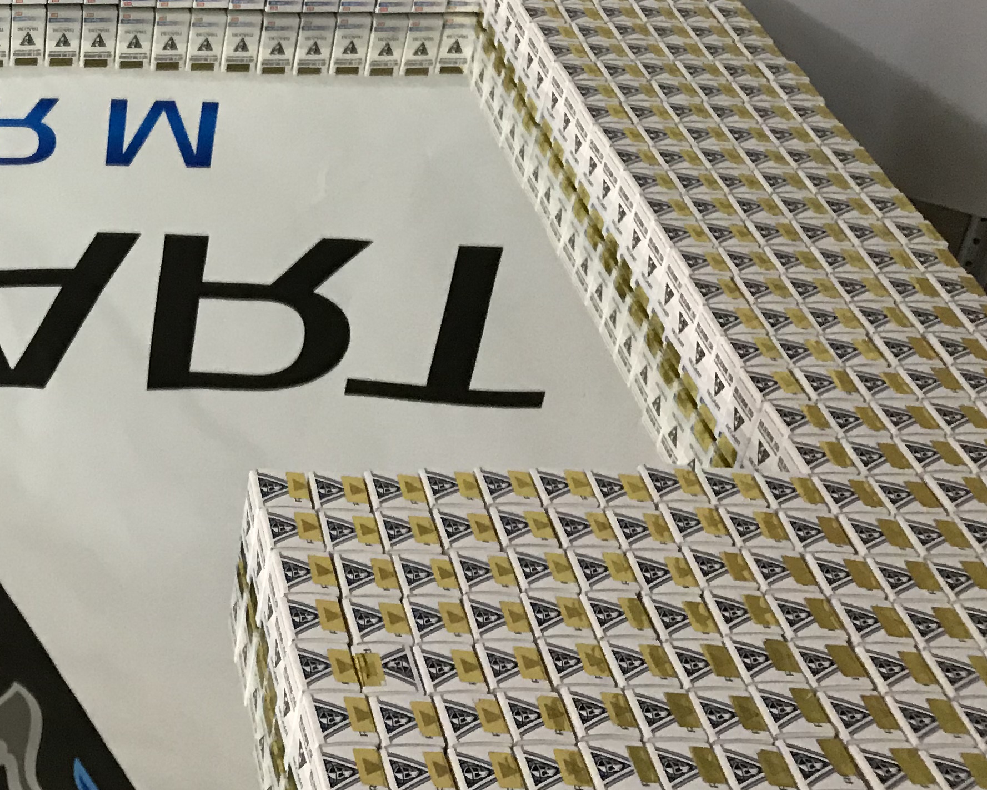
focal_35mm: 62
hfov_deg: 27.8
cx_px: -102
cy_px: 173
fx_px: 1811
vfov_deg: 24.3
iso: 80
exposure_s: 1/17
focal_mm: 3.99
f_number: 1.8
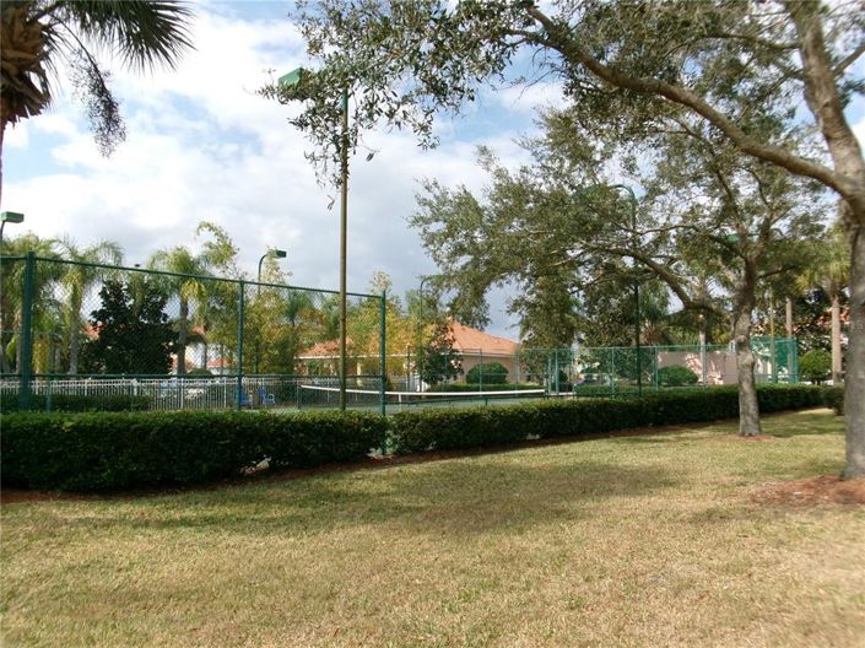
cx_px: 432
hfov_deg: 63.5
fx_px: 699
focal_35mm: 28
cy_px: 324
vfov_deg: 49.7
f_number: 10.8
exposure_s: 1/105
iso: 100
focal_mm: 5.1
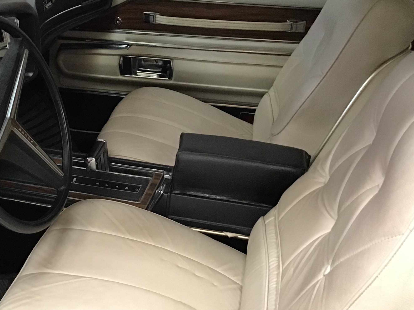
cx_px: 122
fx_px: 610
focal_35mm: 51
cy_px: 138
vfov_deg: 28.5
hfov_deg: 36.9
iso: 200
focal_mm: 3.3
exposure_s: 1/33
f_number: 2.4
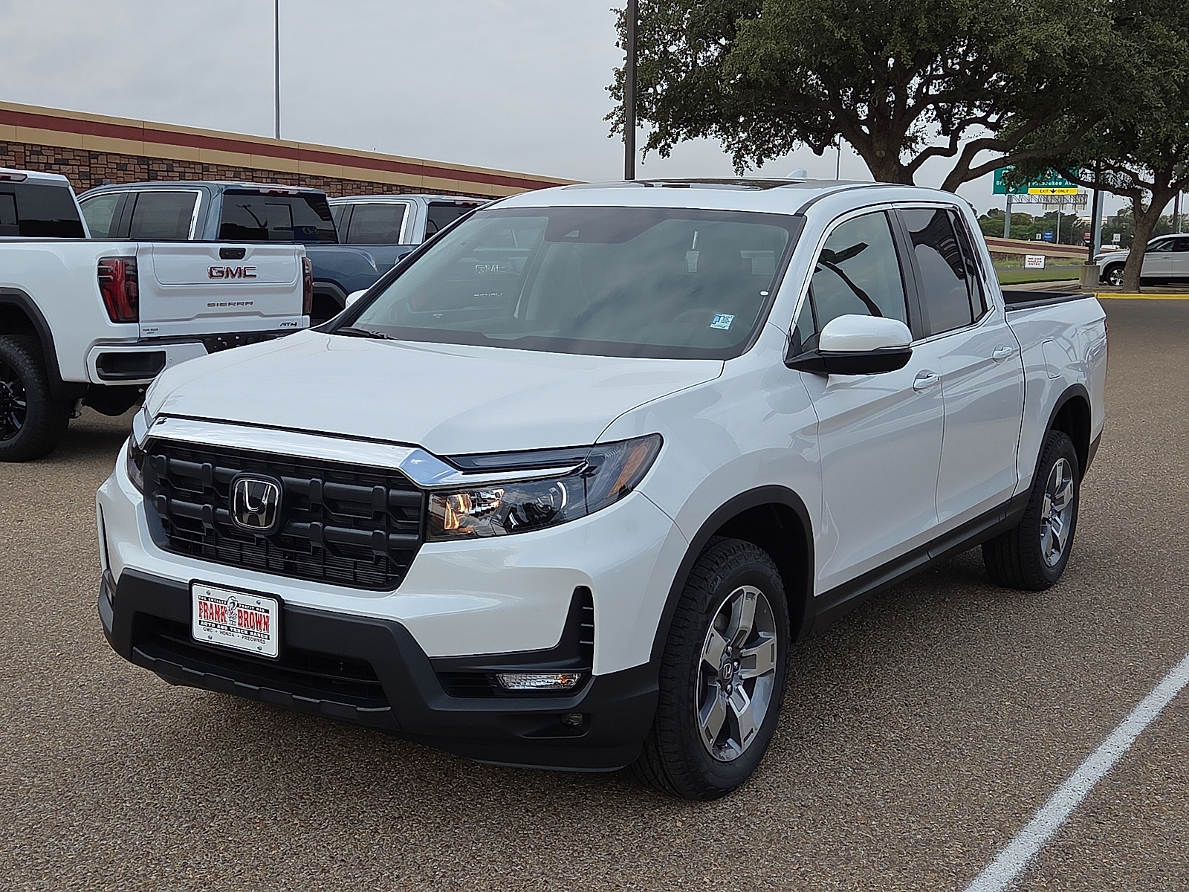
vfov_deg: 32.9
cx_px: 594
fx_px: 1511
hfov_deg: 42.9
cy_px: 446
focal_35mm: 44
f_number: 1.8
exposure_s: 1/3333
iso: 76
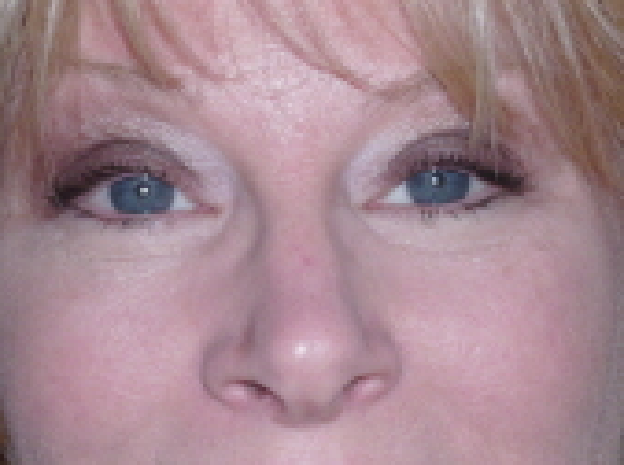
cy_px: 308
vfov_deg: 11.5
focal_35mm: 128
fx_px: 2302
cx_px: 236
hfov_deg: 15.4
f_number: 3.7
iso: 100
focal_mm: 7.9
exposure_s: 1/40
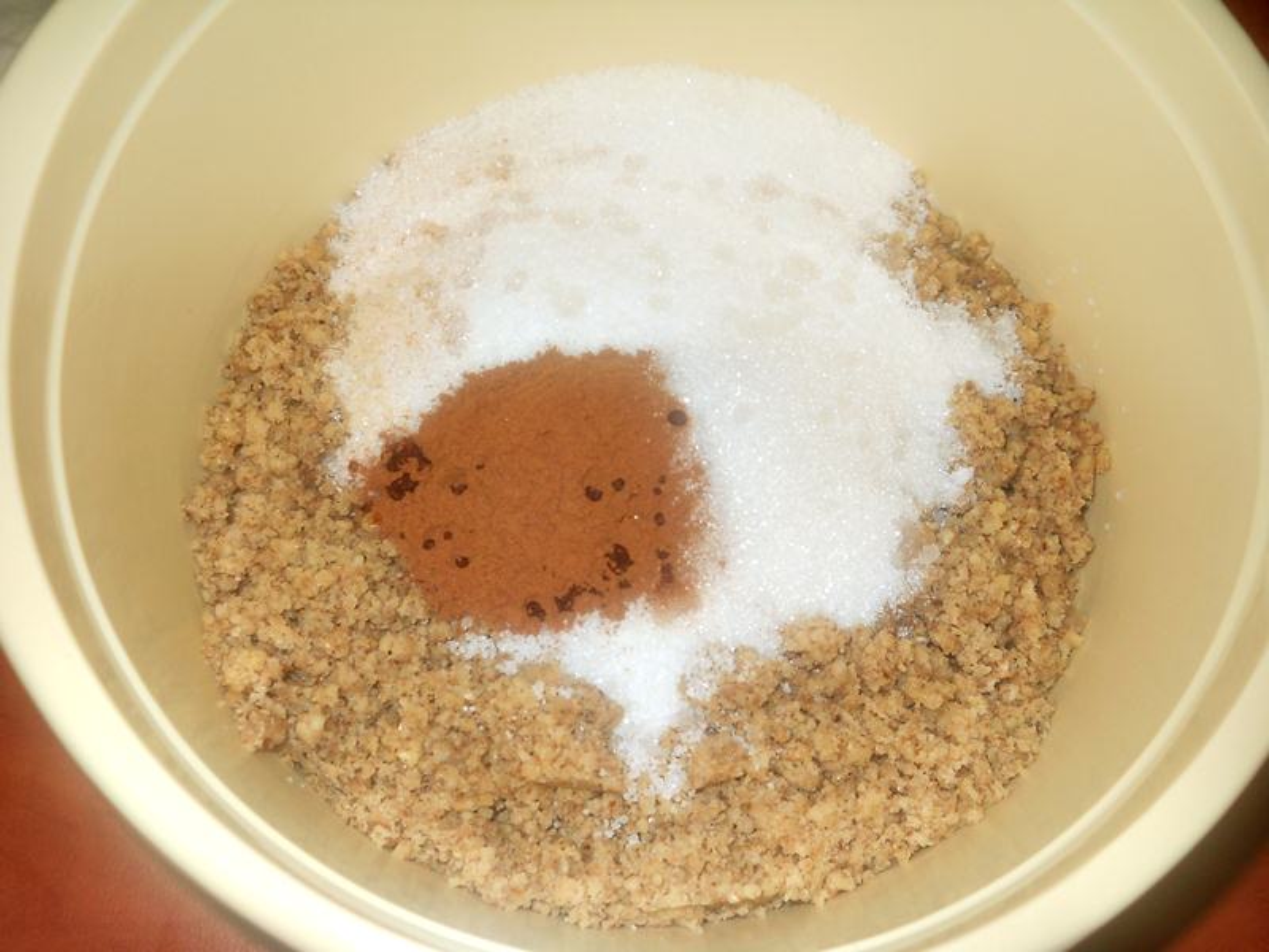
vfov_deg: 35.1
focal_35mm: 41
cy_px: 476
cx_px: 634
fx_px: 1503
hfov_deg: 45.8
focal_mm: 6.72
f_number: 3.1
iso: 80
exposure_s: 1/30
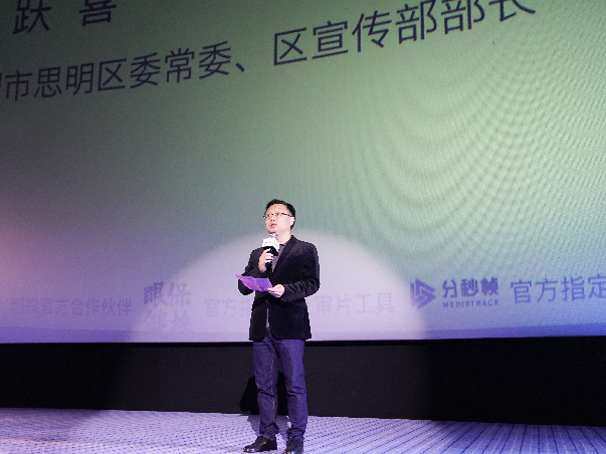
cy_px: 222
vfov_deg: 48.2
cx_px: 259
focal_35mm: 29
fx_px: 508
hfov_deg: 61.4
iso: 4000
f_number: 2.8
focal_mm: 26
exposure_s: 1/250
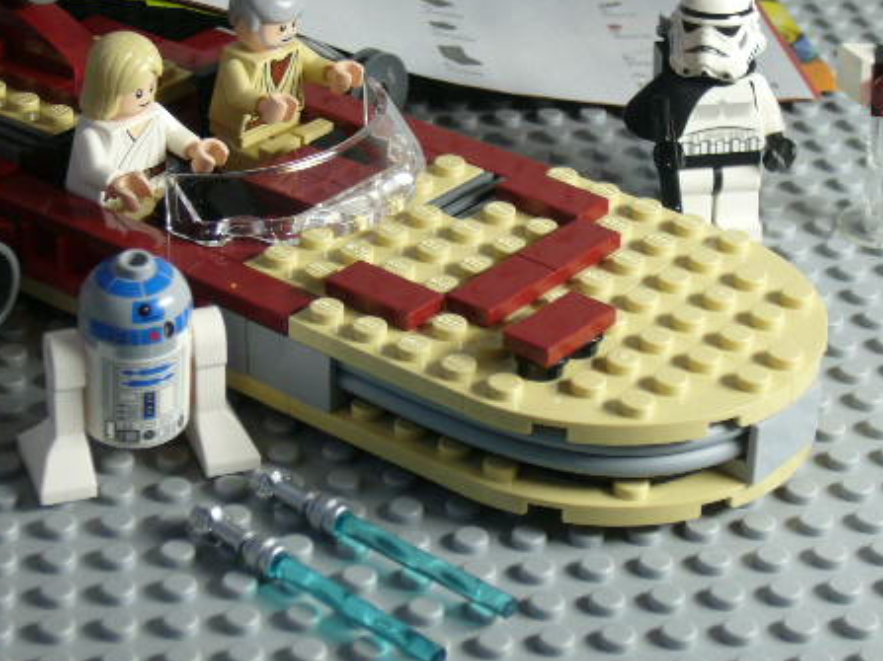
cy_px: 215
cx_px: 322
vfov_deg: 13.9
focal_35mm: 106
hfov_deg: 18.5
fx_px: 2703
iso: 80
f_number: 4.1
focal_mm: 12.2
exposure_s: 1/30
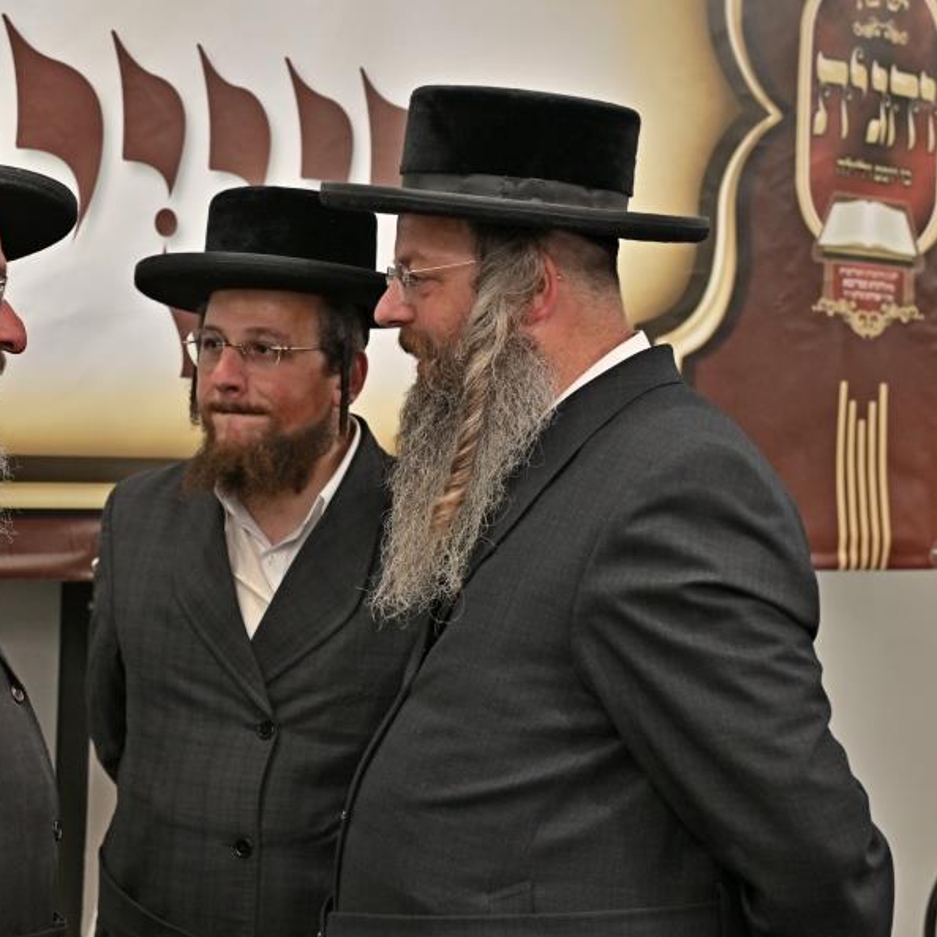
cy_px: 464
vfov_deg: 26.1
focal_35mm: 66
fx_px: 2021
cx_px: 216
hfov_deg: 25.7
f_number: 4
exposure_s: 1/160
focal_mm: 45
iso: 800
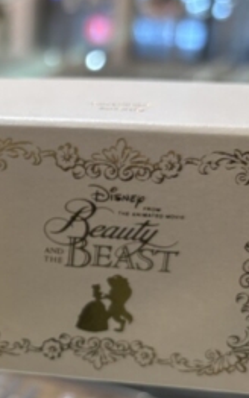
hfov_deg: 19.2
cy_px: 229
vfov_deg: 32.4
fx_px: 683
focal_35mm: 63
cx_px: -67
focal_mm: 5.96
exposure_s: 1/120
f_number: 1.6
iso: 100
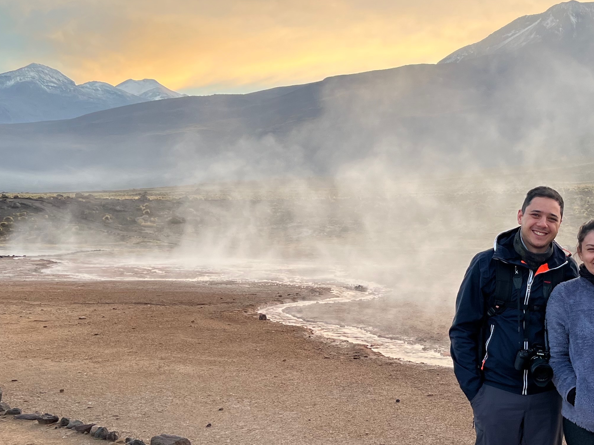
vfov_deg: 27.9
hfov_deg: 35.1
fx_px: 892
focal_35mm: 52
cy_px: 280
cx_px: 515
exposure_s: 1/226
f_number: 1.5
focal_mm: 5.7
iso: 40
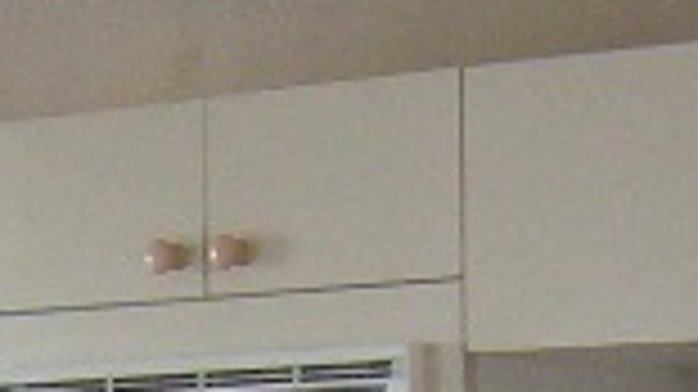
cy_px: 1023
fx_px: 3718
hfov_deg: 10.7
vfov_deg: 5.7
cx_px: 106
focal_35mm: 201
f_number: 2.76
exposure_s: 1/30.8
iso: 140
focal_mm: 5.54
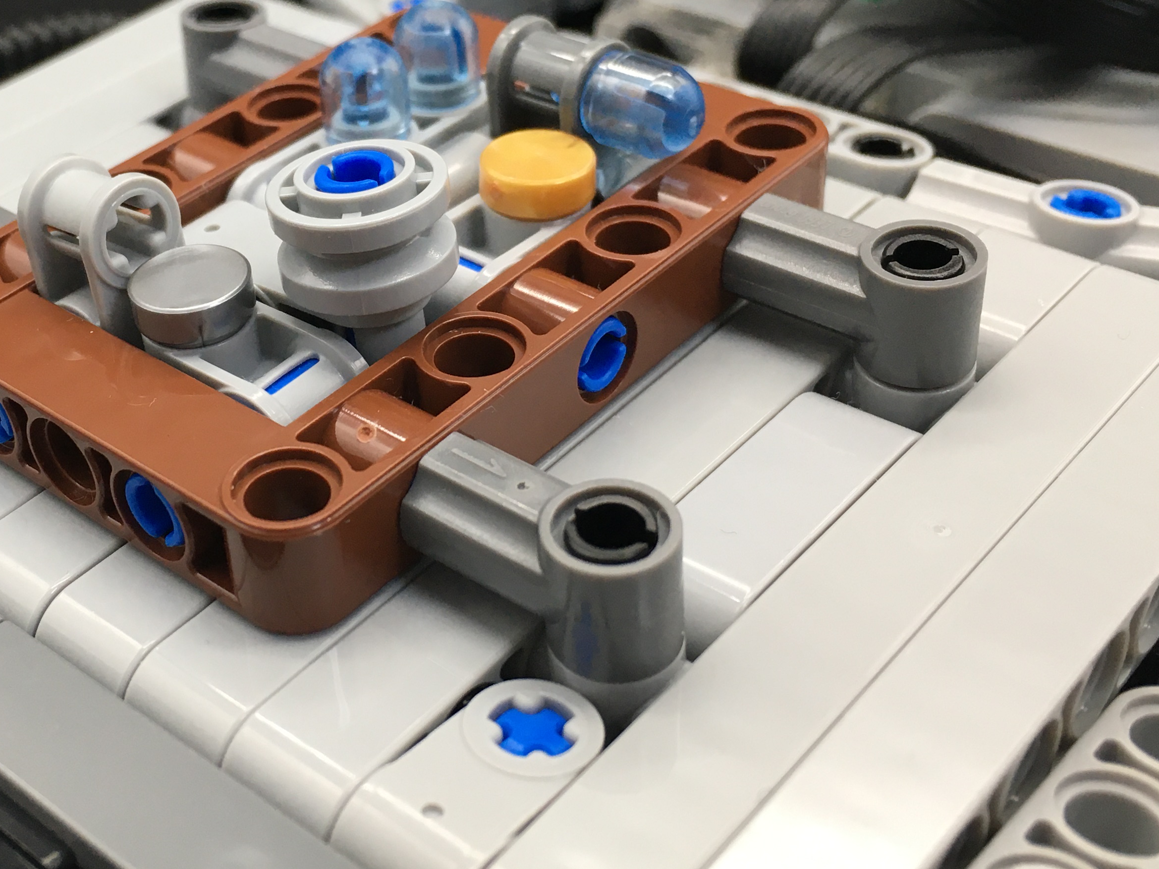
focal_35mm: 50
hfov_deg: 37.4
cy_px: 313
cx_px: 313
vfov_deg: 29.0
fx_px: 1674
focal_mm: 4.15
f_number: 2.2
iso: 25
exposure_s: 1/30
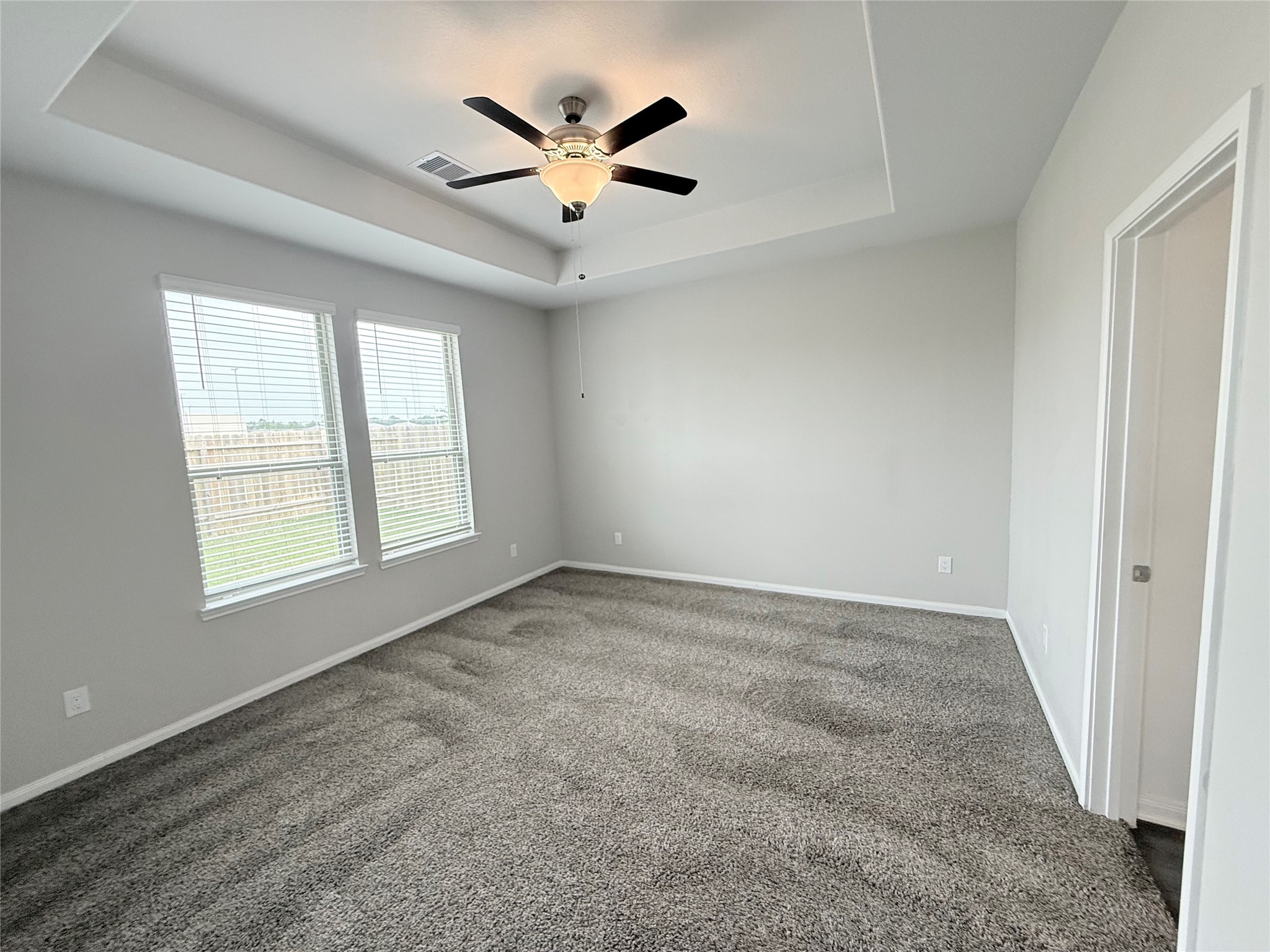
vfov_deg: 85.7
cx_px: 635
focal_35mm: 14
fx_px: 514
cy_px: 476
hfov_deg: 102.1
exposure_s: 1/120
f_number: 2.2
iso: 200
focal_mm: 2.22
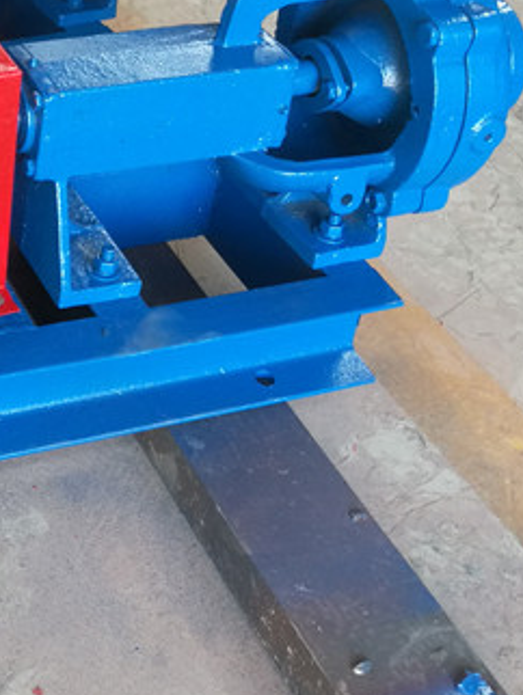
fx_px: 1348
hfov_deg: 20.1
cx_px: -158
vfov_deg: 28.1
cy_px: 95
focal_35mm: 67
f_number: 2.2
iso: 160
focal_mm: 4.5
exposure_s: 1/50
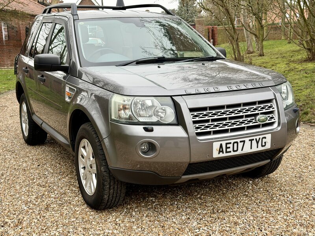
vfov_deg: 30.3
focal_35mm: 48
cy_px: 118
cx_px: 158
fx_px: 437
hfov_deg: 39.7
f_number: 1.78
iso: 100
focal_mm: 6.76
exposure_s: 1/121
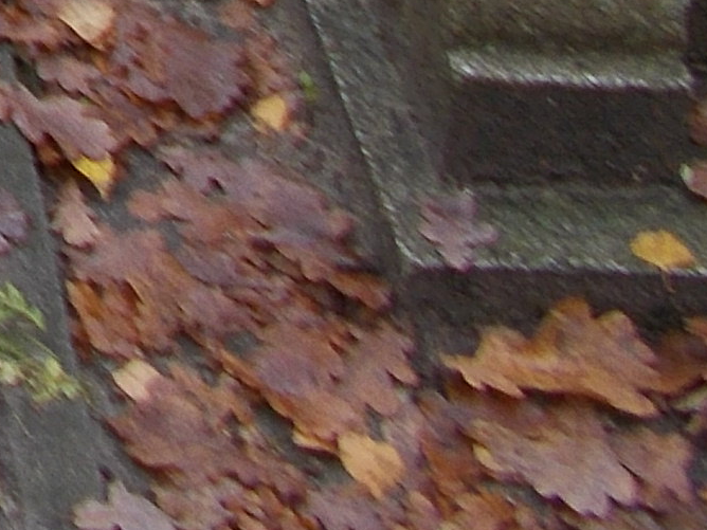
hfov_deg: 12.3
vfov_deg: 10.1
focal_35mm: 127
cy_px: -759
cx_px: -990
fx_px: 2594
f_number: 3.2
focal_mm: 4.6
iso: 80
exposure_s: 1/30
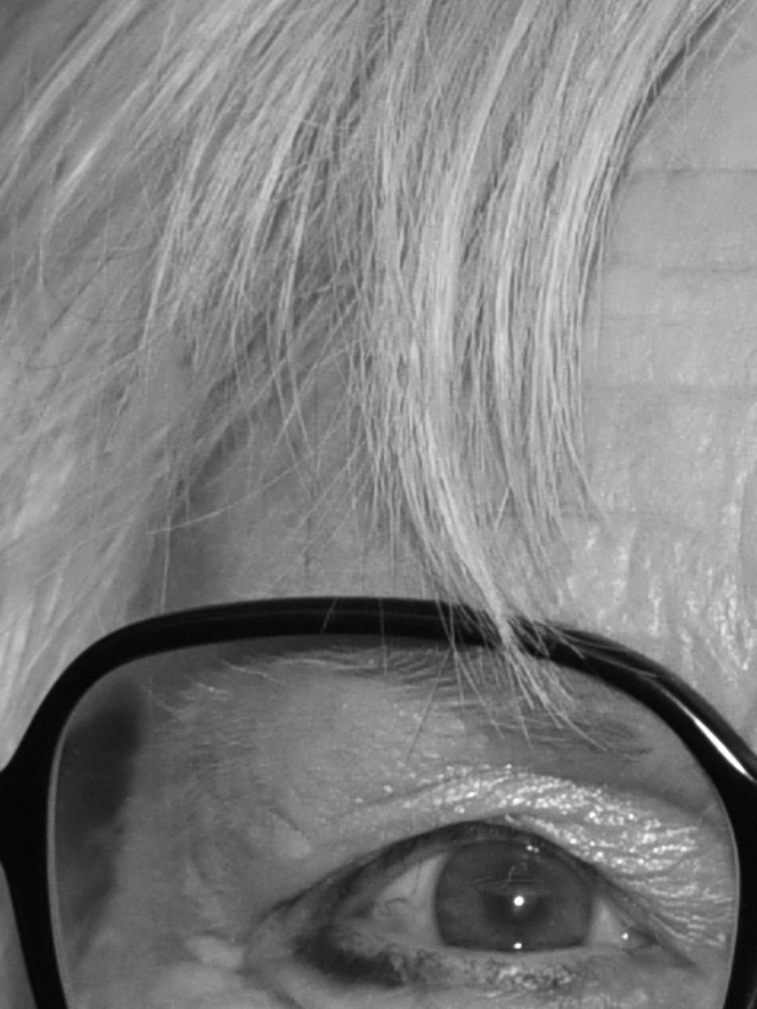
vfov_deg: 2.4
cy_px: 1581
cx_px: 1042
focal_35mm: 823
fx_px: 23989
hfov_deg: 1.8
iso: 1250
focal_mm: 90
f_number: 4
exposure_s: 1/250
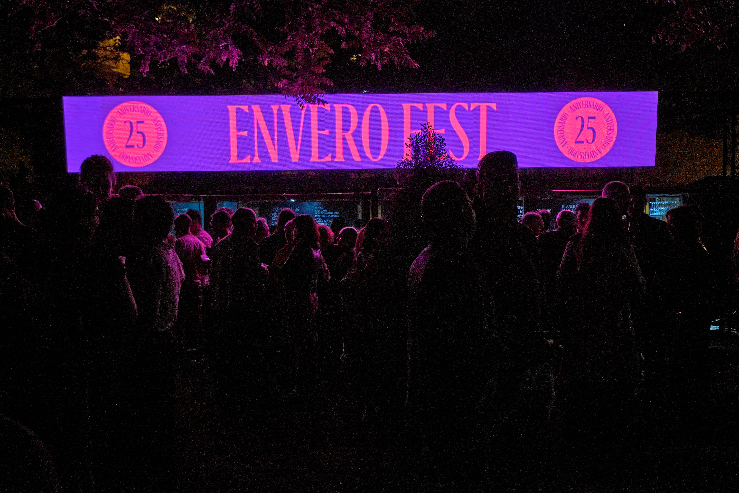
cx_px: 370
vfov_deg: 36.9
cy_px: 246
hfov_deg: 53.1
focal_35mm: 36
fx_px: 739
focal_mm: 24
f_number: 4
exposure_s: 1/250
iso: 500
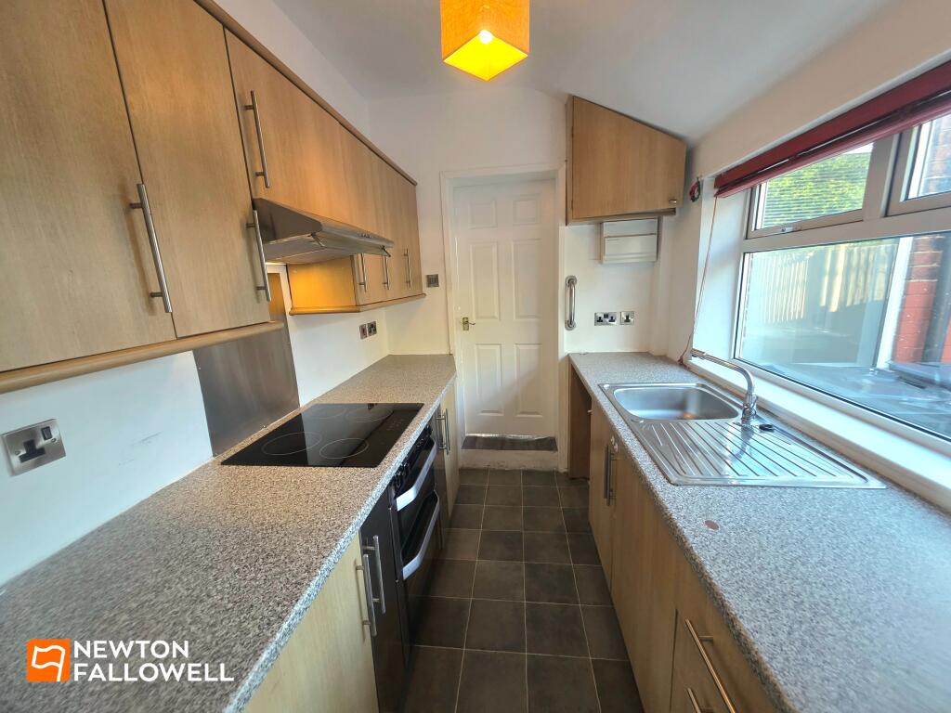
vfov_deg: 89.9
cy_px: 356
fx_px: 357
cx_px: 476
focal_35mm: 13
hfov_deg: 106.2
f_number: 1.9
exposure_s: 1/101
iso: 200
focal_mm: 2.2
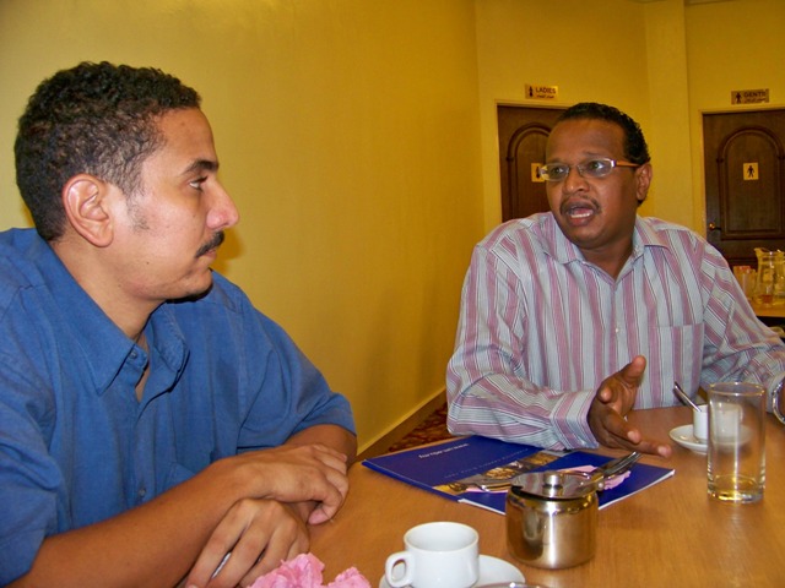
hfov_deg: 55.4
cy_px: 294
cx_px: 392
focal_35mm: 33
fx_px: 748
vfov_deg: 42.9
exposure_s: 1/30
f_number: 2.8
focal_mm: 5.85
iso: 200
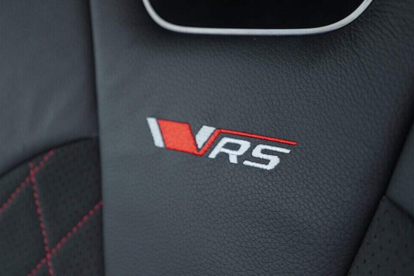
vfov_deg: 35.1
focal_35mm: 38
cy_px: 135
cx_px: 203
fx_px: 437
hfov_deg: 50.7
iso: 500
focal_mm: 24
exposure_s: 1/40
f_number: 2.8
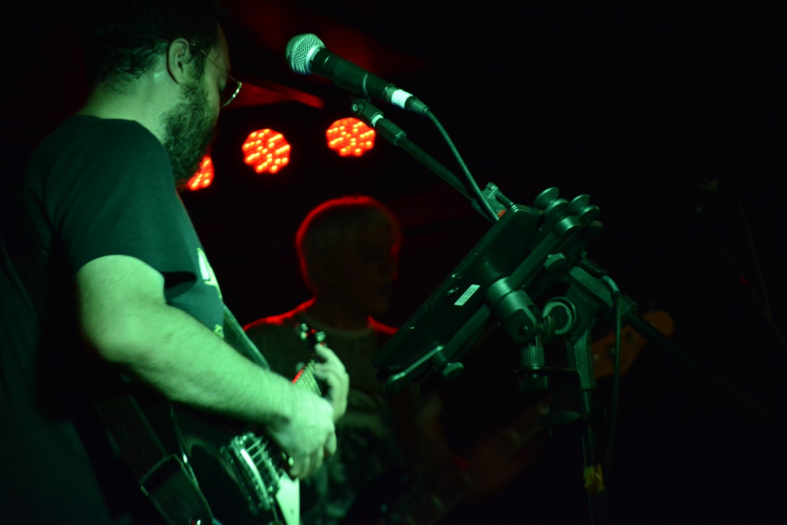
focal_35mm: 82
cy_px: 262
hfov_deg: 24.6
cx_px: 394
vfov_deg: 16.5
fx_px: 1803
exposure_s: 1/25
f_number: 5.6
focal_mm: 55
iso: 1000
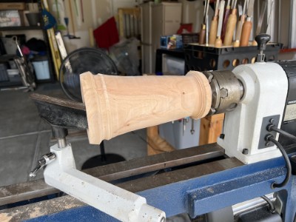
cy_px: 111
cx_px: 148
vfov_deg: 53.1
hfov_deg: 67.3
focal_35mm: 26
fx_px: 222
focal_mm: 5.7
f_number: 1.5
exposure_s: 1/544
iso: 50
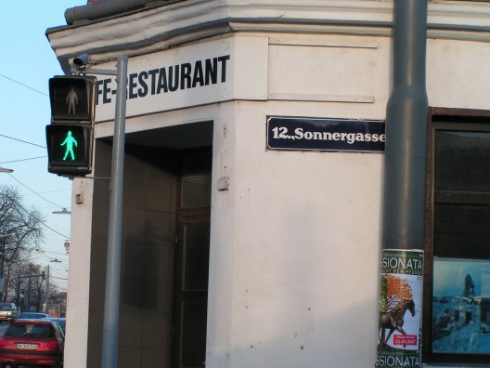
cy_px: 184
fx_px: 1288
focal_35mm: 91
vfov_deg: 16.2
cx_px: 245
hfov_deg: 21.5
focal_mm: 13.9
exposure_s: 1/160
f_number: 5
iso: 50
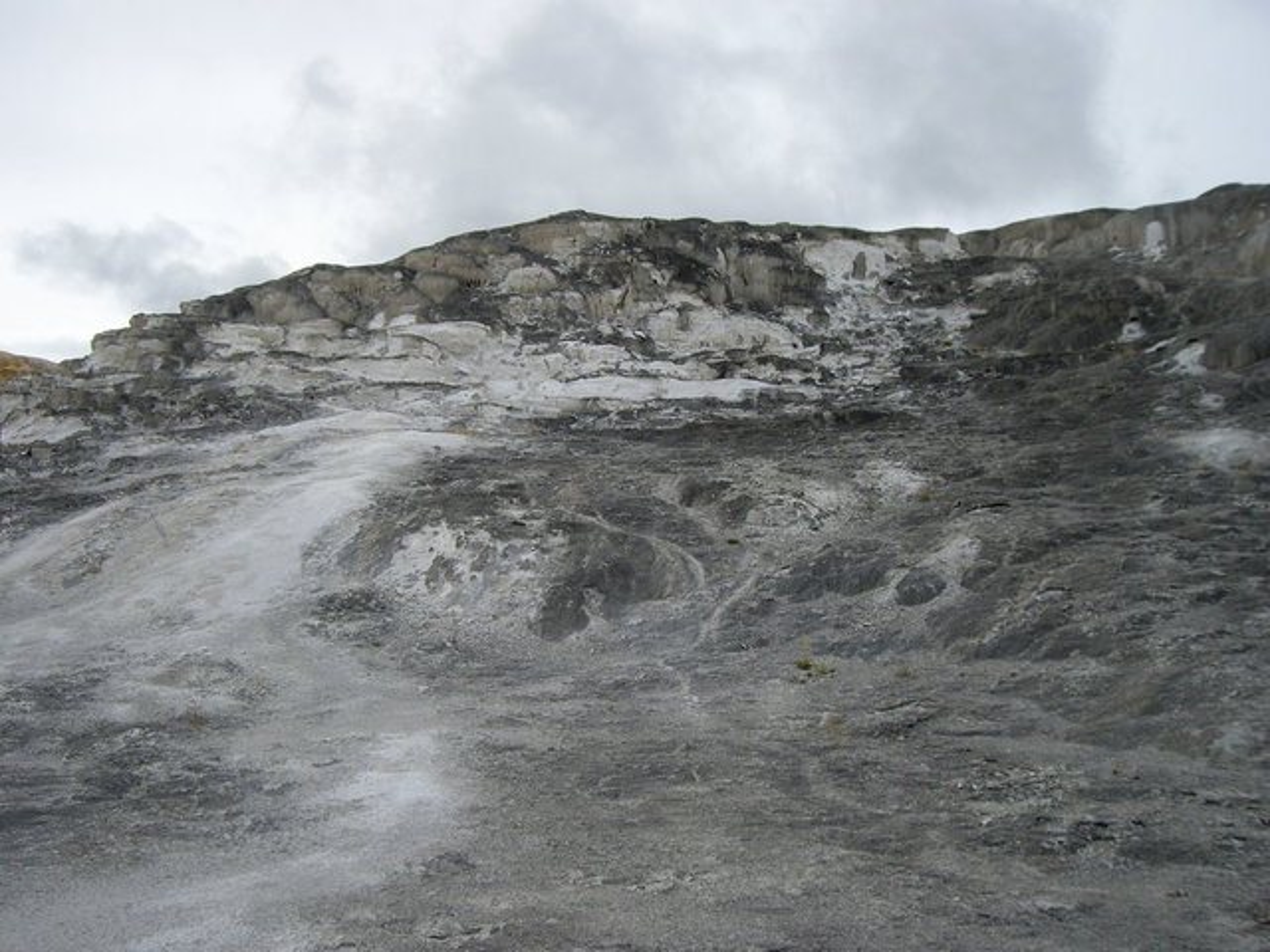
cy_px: 476
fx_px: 1394
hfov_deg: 49.0
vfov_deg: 37.7
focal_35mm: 38
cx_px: 635
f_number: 4.3
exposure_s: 1/640
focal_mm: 6.2
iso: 50
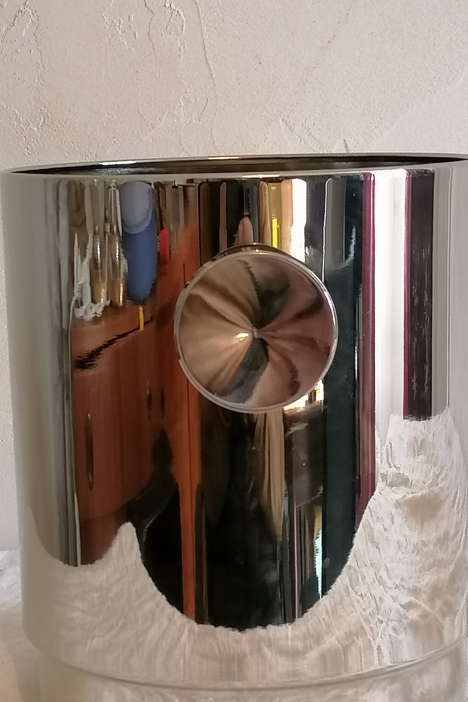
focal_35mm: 84
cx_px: 233
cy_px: 440
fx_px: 1638
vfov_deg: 24.1
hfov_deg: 16.3
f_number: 1.8
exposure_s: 1/120
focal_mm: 5.4
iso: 400
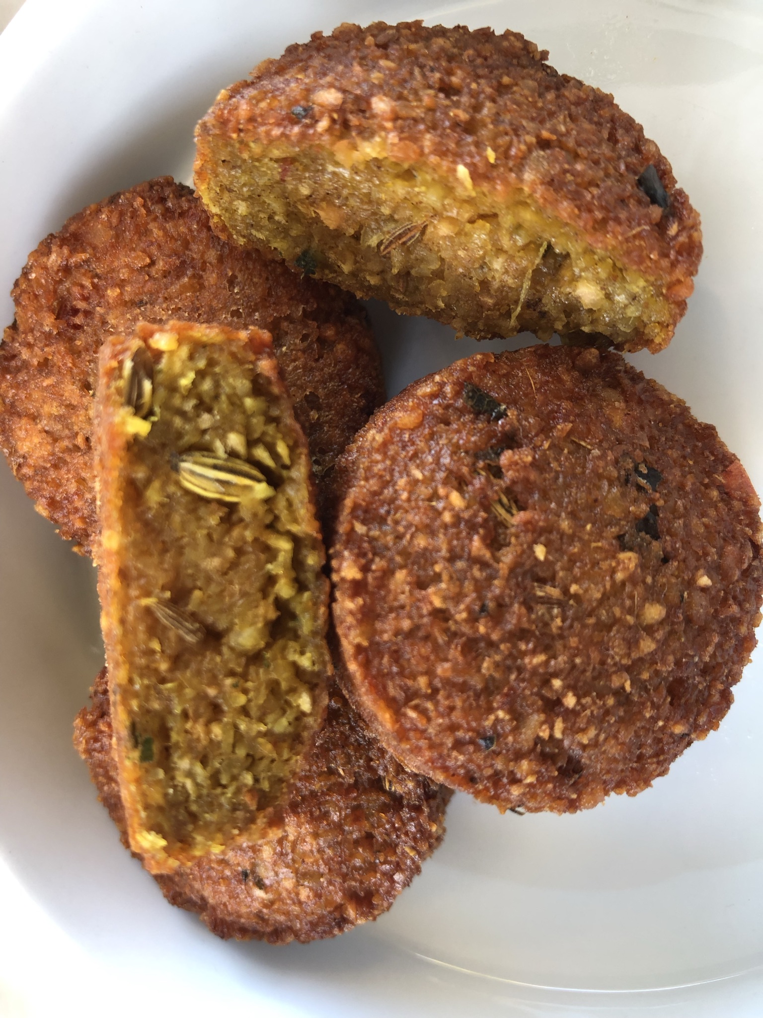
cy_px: 509
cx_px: 382
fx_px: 823
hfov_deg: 49.7
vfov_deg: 63.4
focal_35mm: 28
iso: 40
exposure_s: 1/24
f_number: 1.8
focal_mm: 3.99
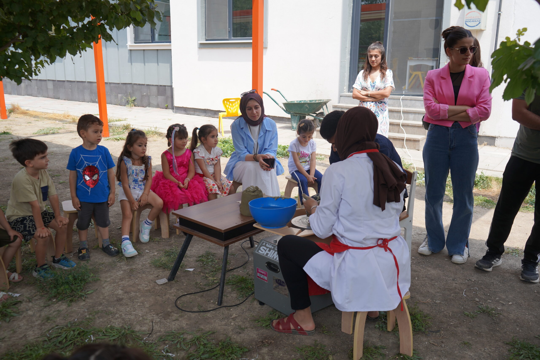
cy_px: 180
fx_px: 495
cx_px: 270
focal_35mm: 33
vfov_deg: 40.0
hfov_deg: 57.2
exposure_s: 1/400
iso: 100
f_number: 4.5
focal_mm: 33
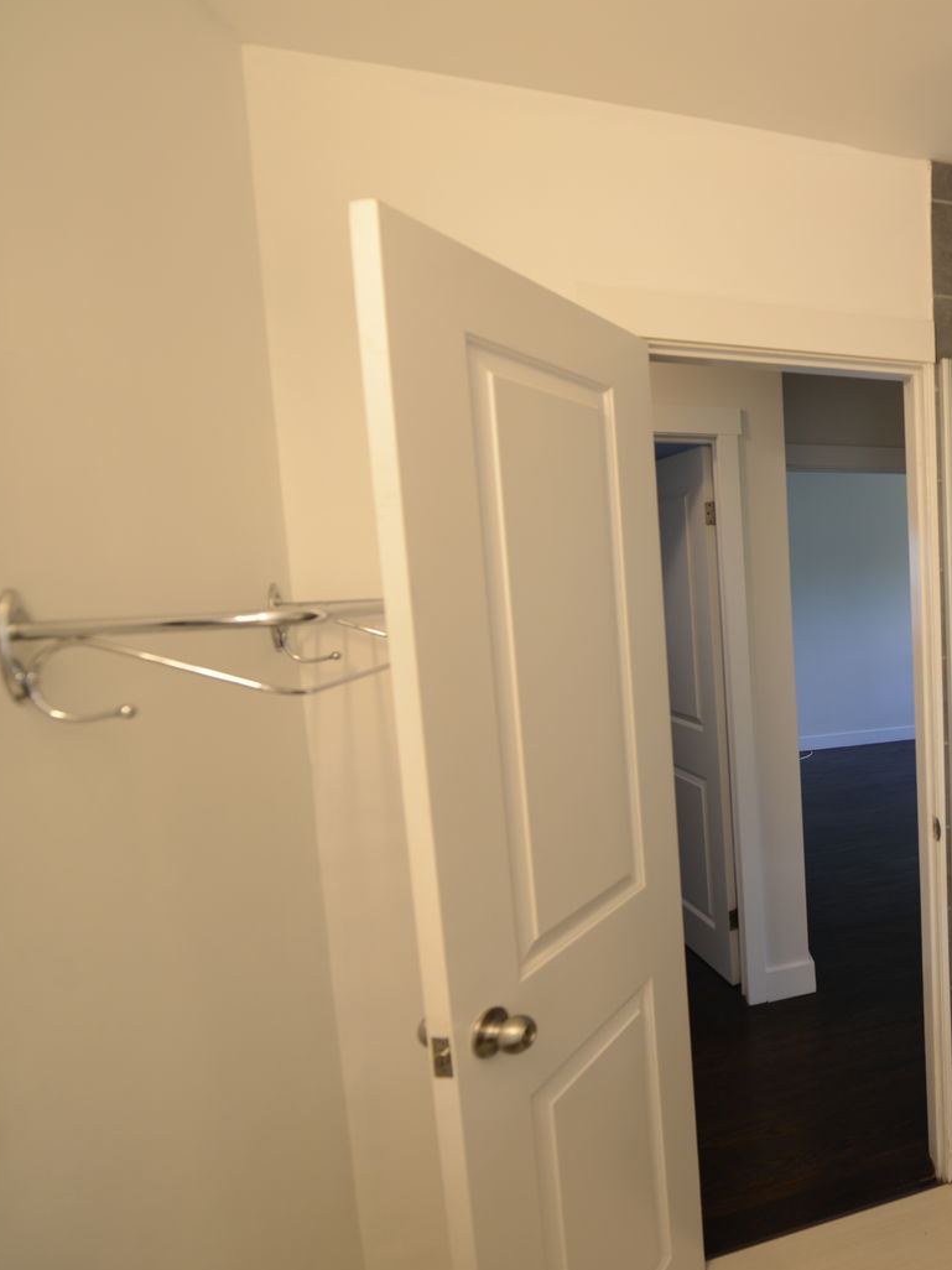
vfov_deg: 79.0
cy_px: 652
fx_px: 770
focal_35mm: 21
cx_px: 954
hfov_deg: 50.9
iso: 450
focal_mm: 14
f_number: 4
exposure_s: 1/60
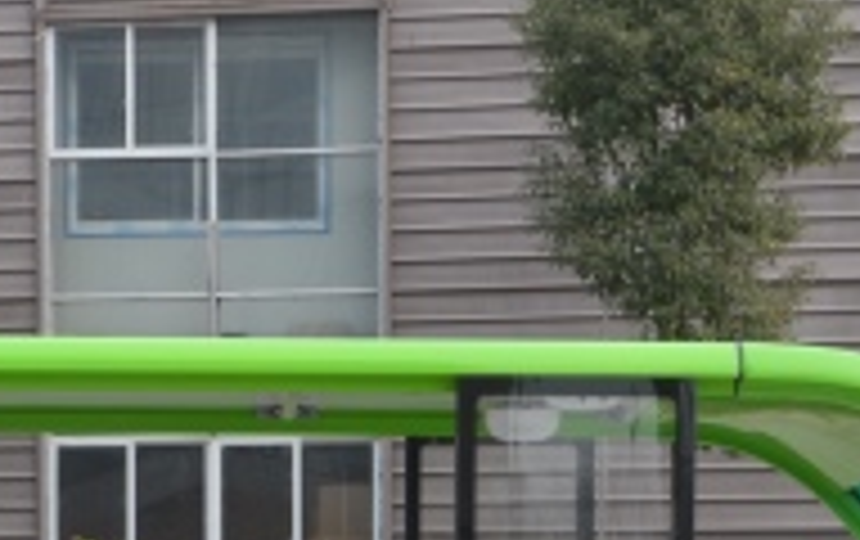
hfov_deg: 18.0
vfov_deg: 11.0
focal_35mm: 115
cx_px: 275
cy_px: 776
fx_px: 2699
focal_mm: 24
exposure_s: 1/125
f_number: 5.6
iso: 100
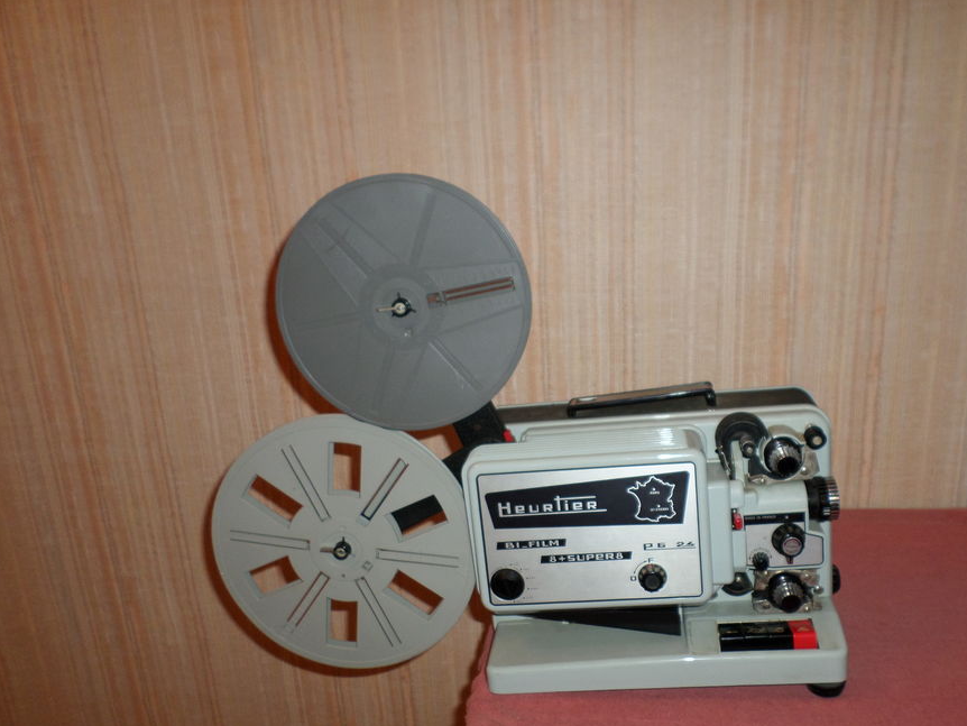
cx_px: 558
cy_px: 407
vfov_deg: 48.1
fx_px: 810
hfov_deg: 61.3
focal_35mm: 29
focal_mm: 4.5
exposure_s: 1/30
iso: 100
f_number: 2.5
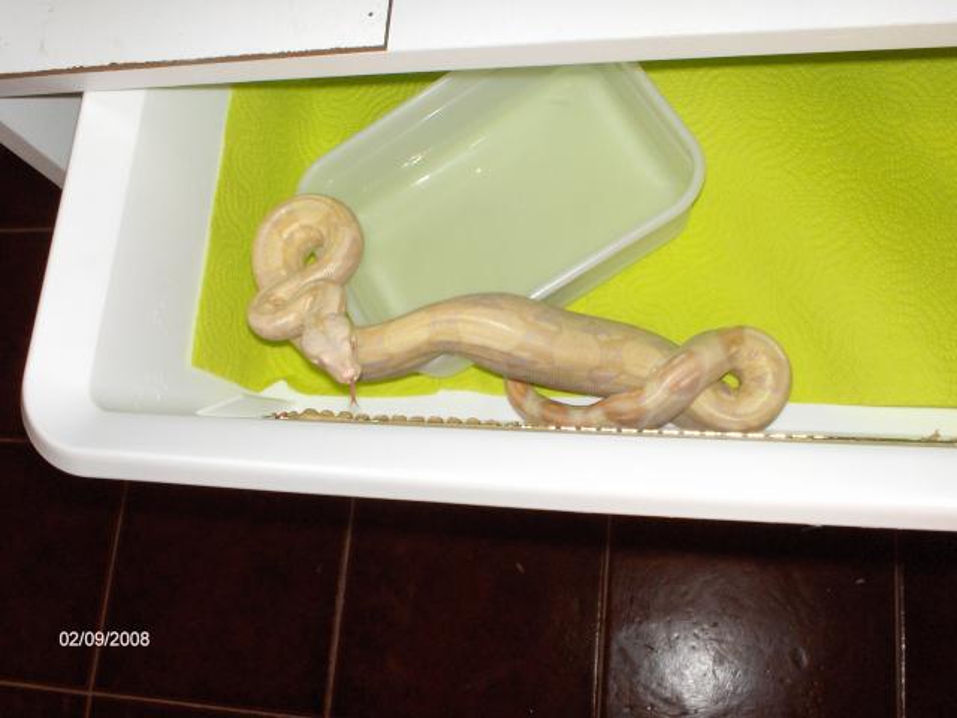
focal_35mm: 37
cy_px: 359
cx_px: 478
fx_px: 1023
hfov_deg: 50.1
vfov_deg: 38.7
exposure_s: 1/60
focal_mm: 6.11
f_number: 6.5
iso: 100
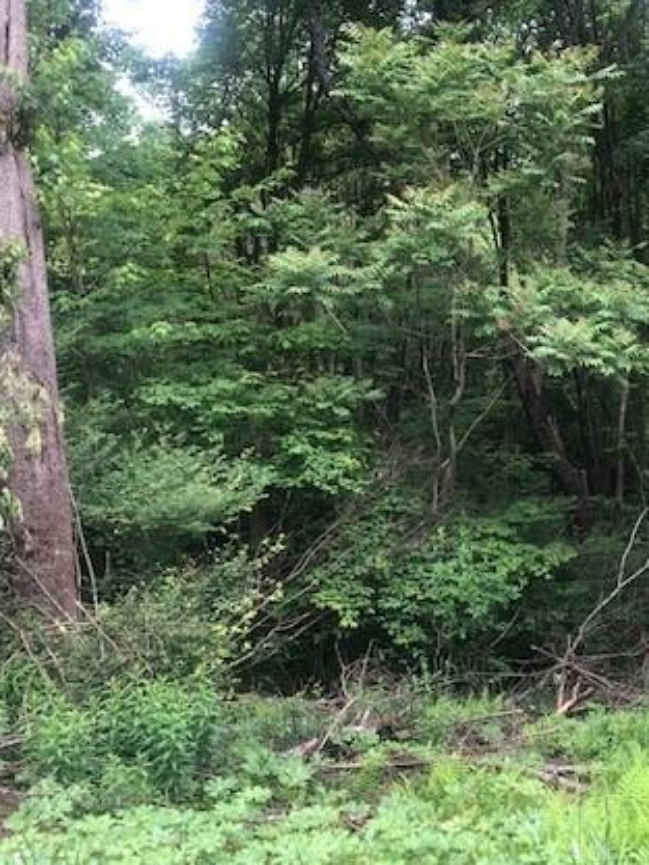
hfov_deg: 32.3
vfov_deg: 43.8
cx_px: 554
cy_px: 392
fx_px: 1074
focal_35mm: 43
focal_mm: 4
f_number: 1.8
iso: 25
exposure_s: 1/30
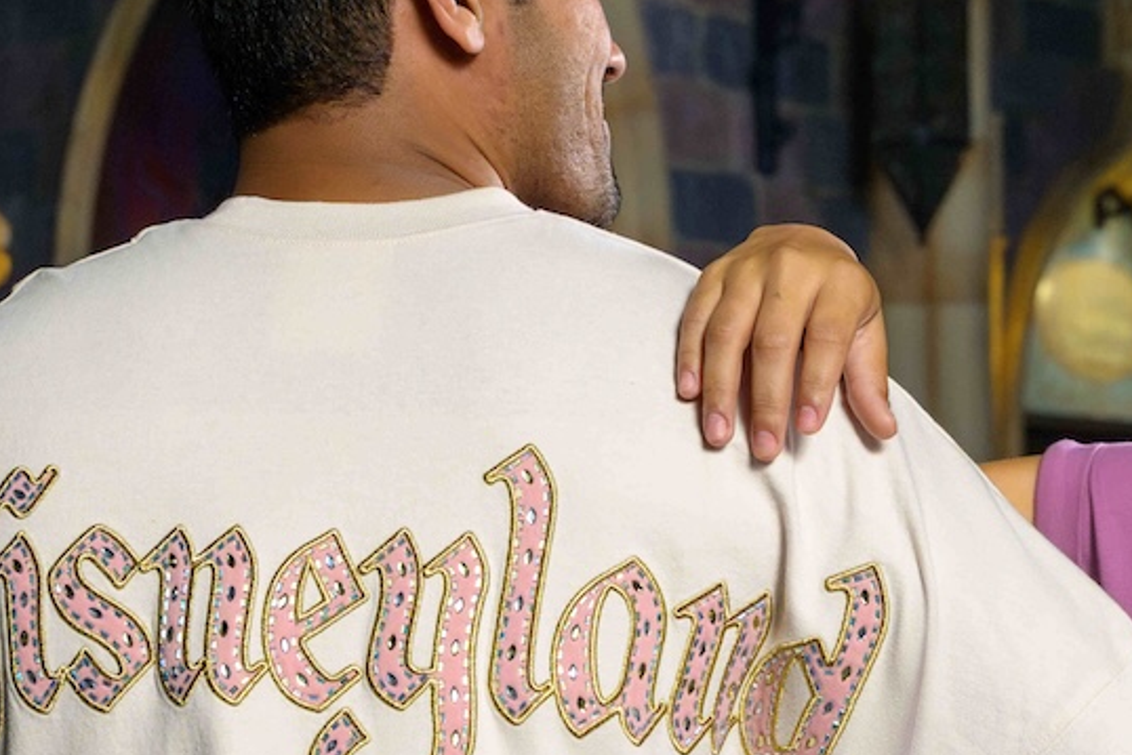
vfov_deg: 13.0
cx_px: 821
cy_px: 744
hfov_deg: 19.5
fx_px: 3271
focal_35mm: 104
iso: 2500
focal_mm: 35
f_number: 4.5
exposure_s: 1/200
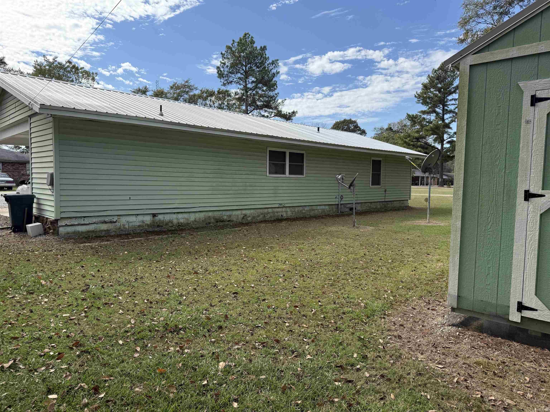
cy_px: 206
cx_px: 275
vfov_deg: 56.8
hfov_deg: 71.6
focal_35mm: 24
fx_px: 381
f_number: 1.78
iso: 80
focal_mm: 6.76
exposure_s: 1/3021
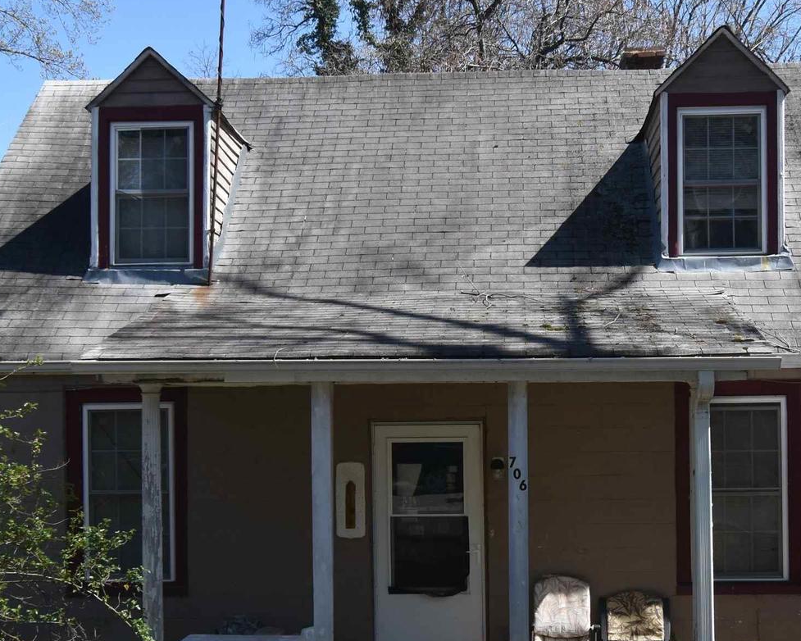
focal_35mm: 59
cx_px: 420
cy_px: 407
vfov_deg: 25.7
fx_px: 1399
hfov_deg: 31.9
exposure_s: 1/250
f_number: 8
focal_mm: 20
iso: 160
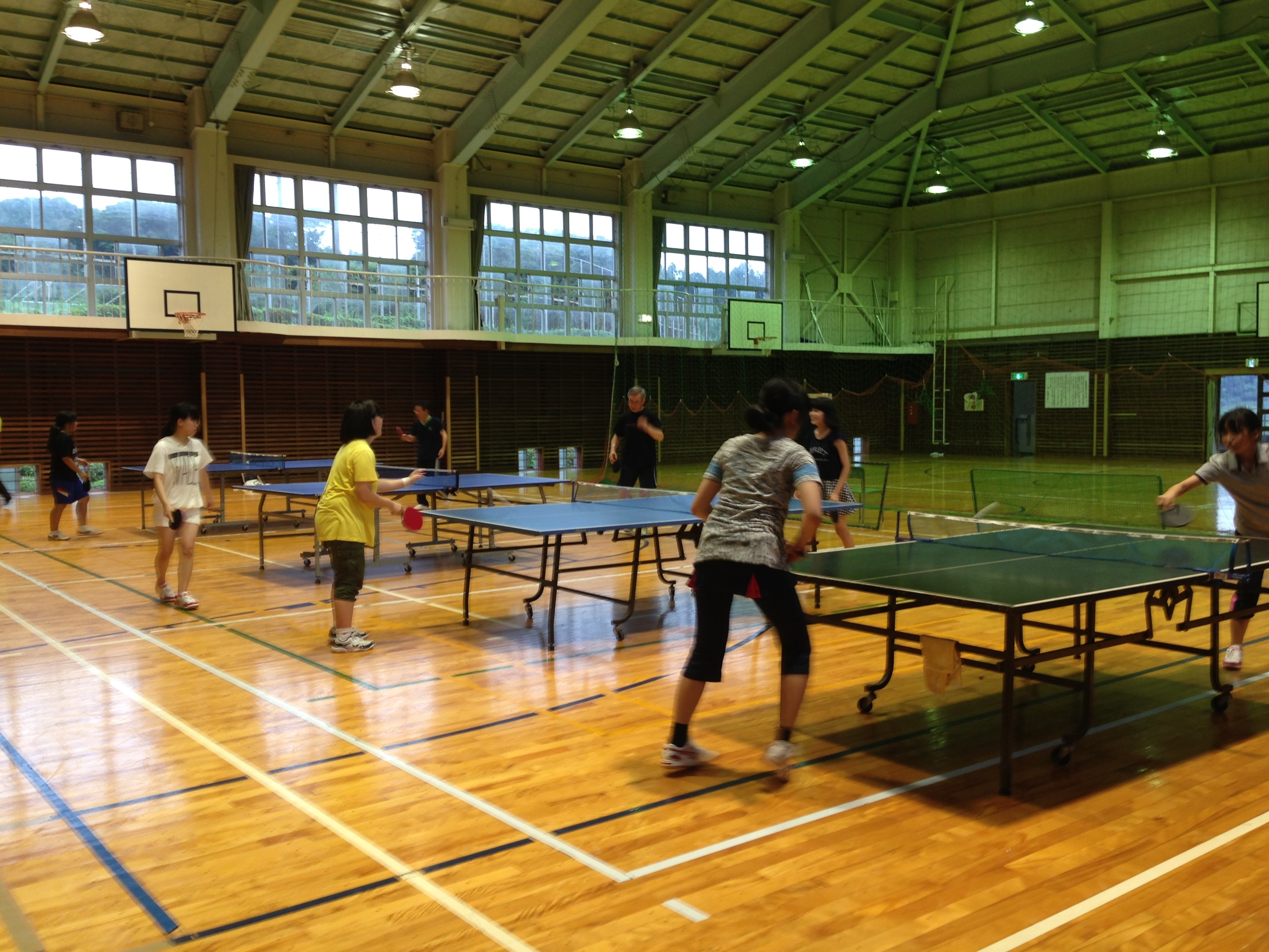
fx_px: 1210
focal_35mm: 33
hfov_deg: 55.4
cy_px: 476
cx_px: 634
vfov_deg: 42.9
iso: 50
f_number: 2.4
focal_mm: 4.12
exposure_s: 1/20
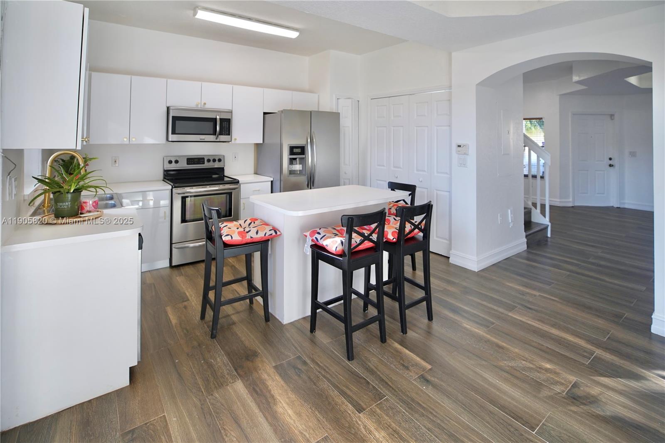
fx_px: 295
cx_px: 332
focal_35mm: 16
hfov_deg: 96.7
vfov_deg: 73.7
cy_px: 222
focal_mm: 16
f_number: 4
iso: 500
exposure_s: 1/160
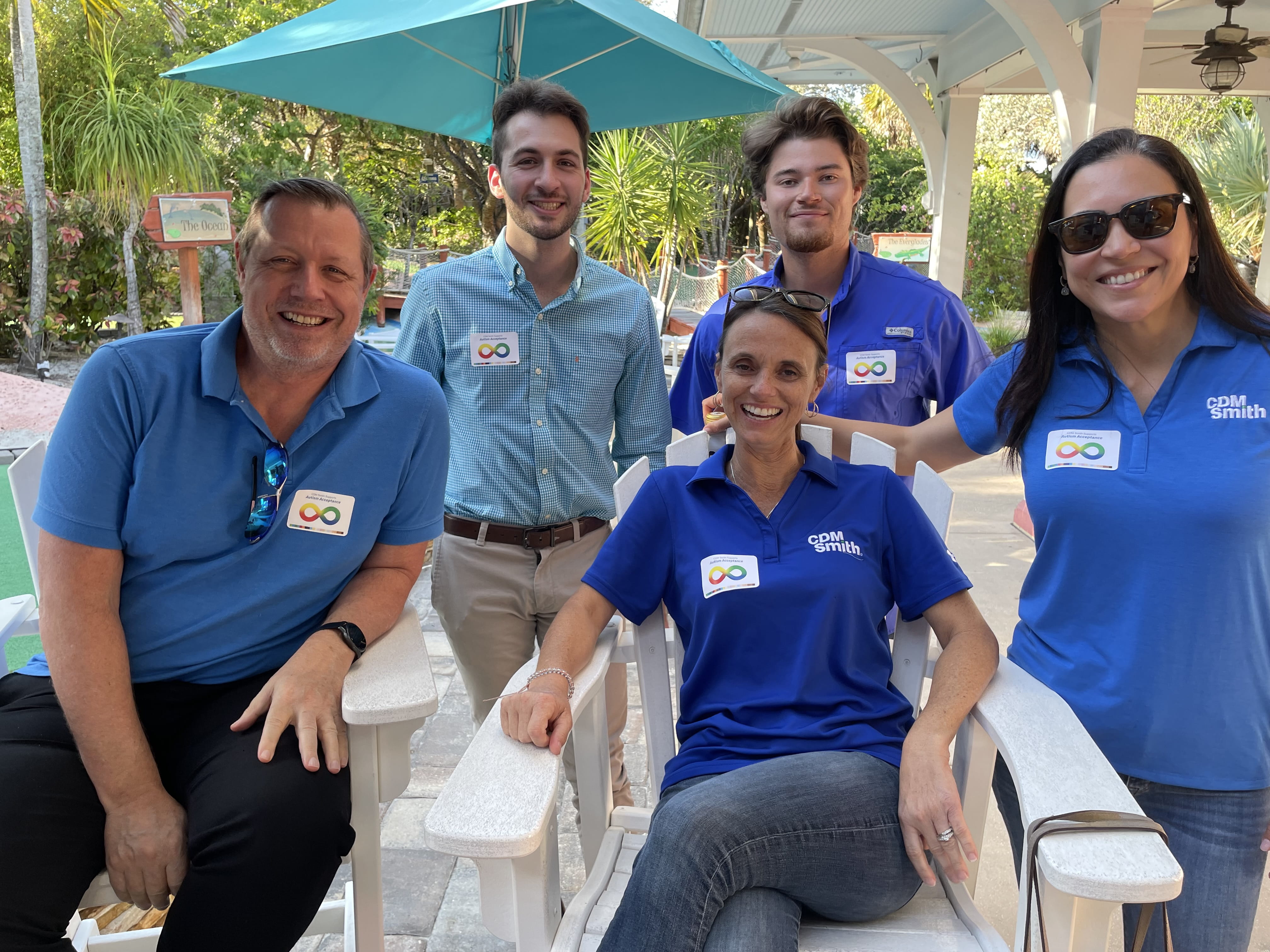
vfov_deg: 53.1
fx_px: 954
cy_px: 476
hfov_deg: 67.3
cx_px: 635
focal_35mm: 26
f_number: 1.6
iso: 40
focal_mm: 4.2
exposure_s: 1/121
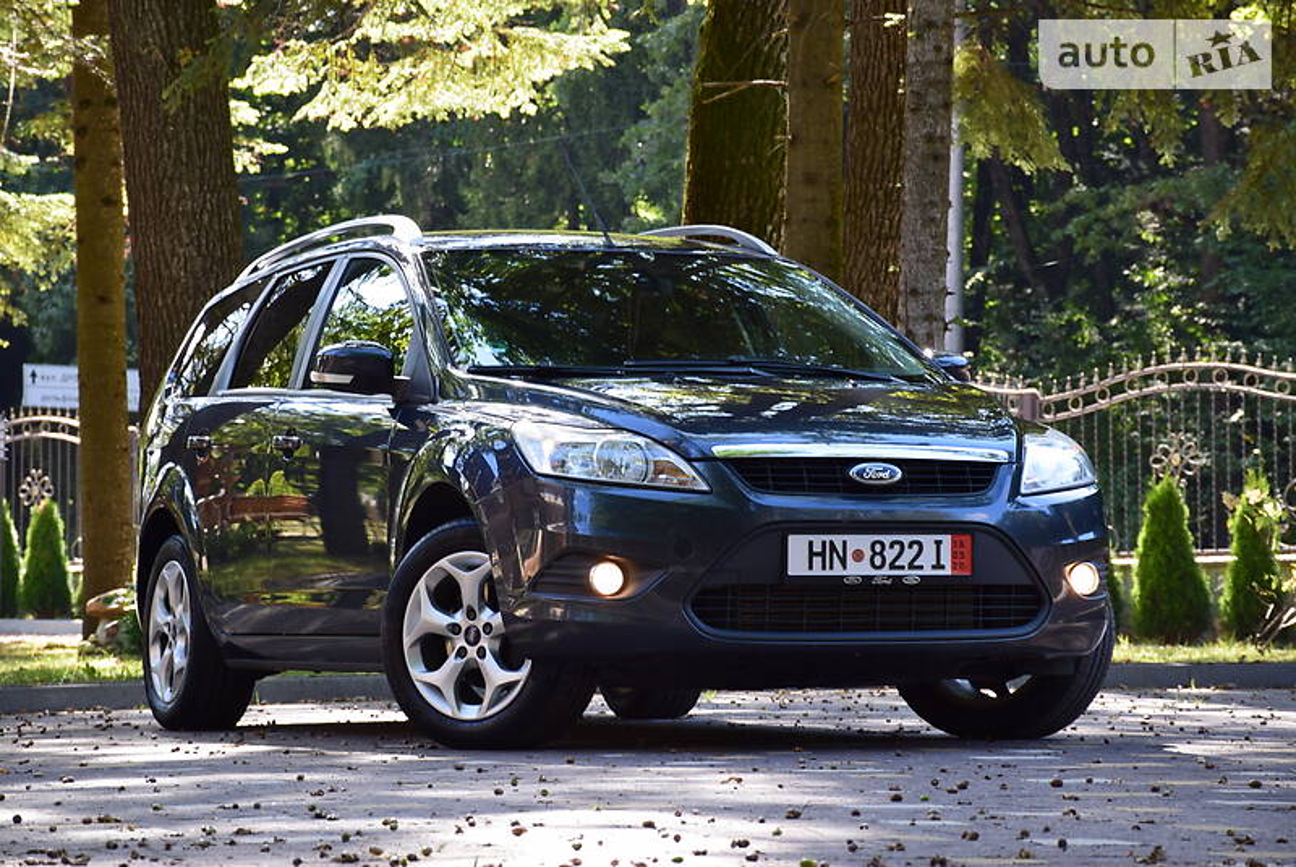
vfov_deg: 10.2
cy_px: 434
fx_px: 4864
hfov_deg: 15.2
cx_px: 648
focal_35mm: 135
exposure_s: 1/80
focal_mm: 90
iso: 400
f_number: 8
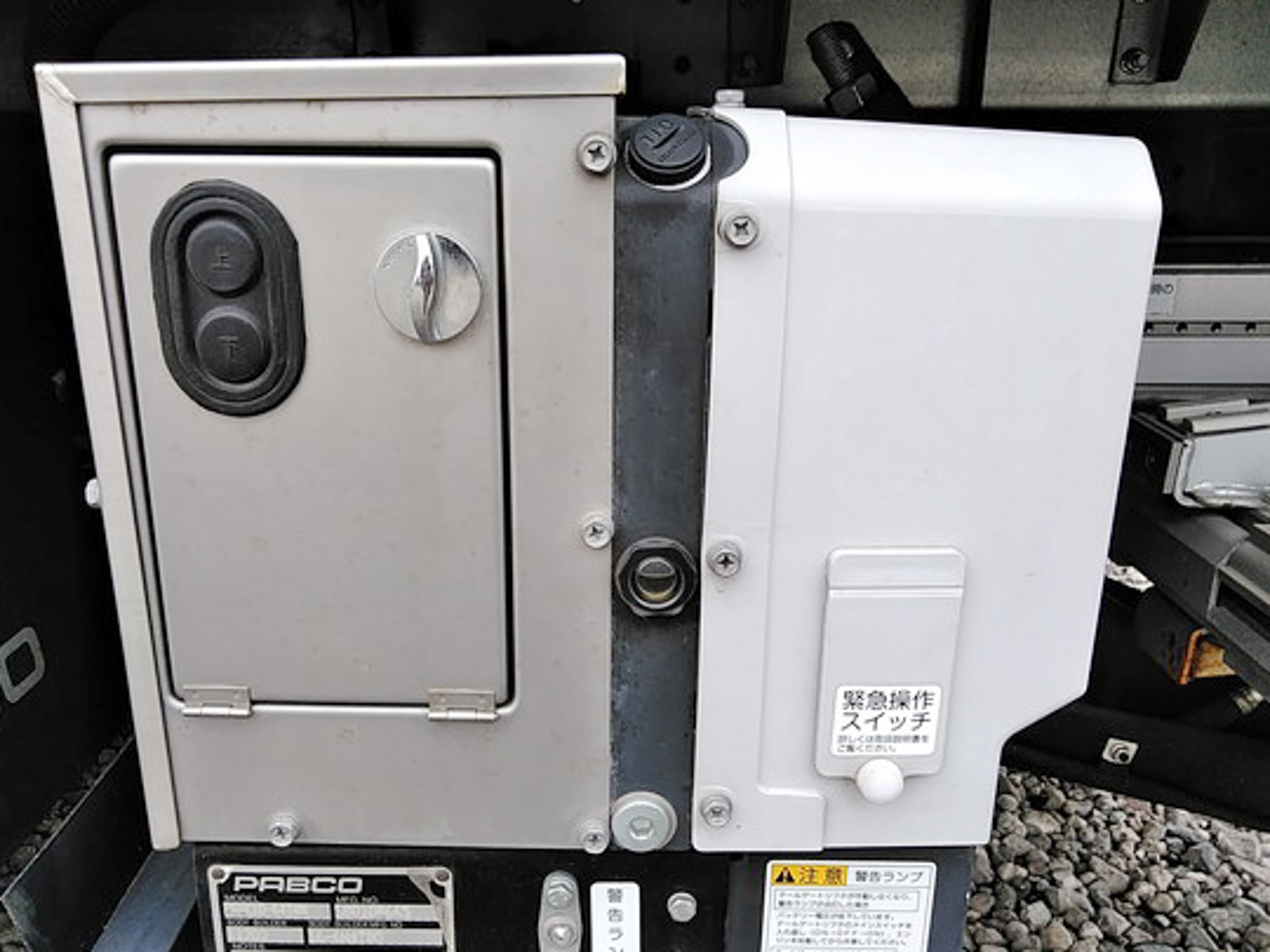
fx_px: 1174
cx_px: 588
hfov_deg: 56.8
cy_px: 515
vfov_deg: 44.1
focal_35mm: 32
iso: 64
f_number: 2.2
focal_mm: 3.46
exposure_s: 1/120
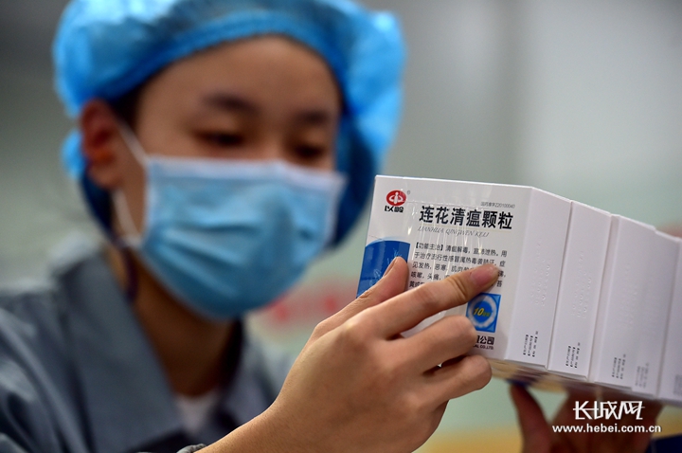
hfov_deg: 14.7
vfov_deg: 9.8
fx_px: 2649
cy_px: 226
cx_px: 341
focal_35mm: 140
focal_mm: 140
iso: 1000
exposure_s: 1/250
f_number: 3.5
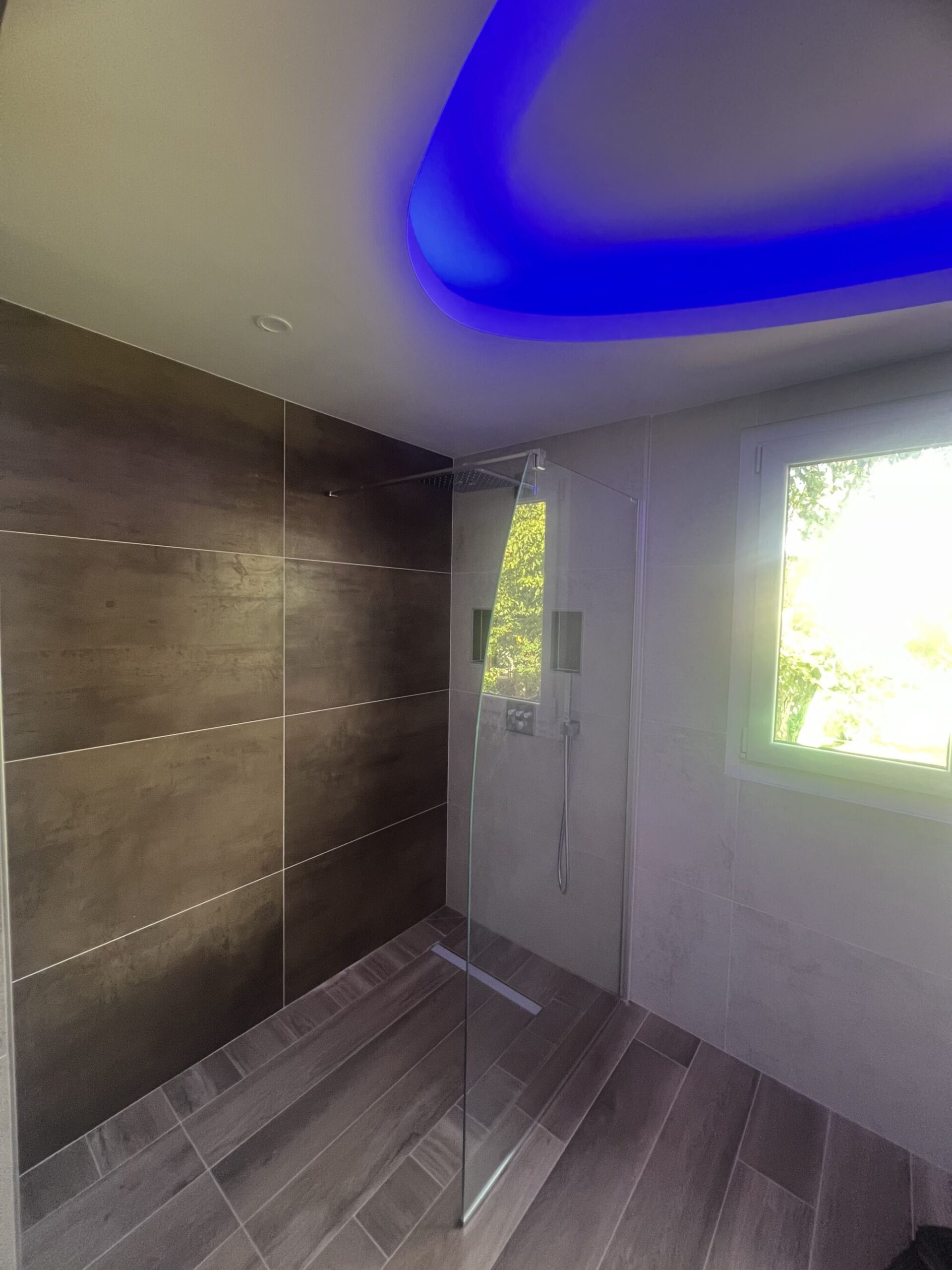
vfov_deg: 106.2
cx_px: 476
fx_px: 477
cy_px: 635
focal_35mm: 13
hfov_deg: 89.9
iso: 250
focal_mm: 1.57
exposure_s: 1/61
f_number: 1.8
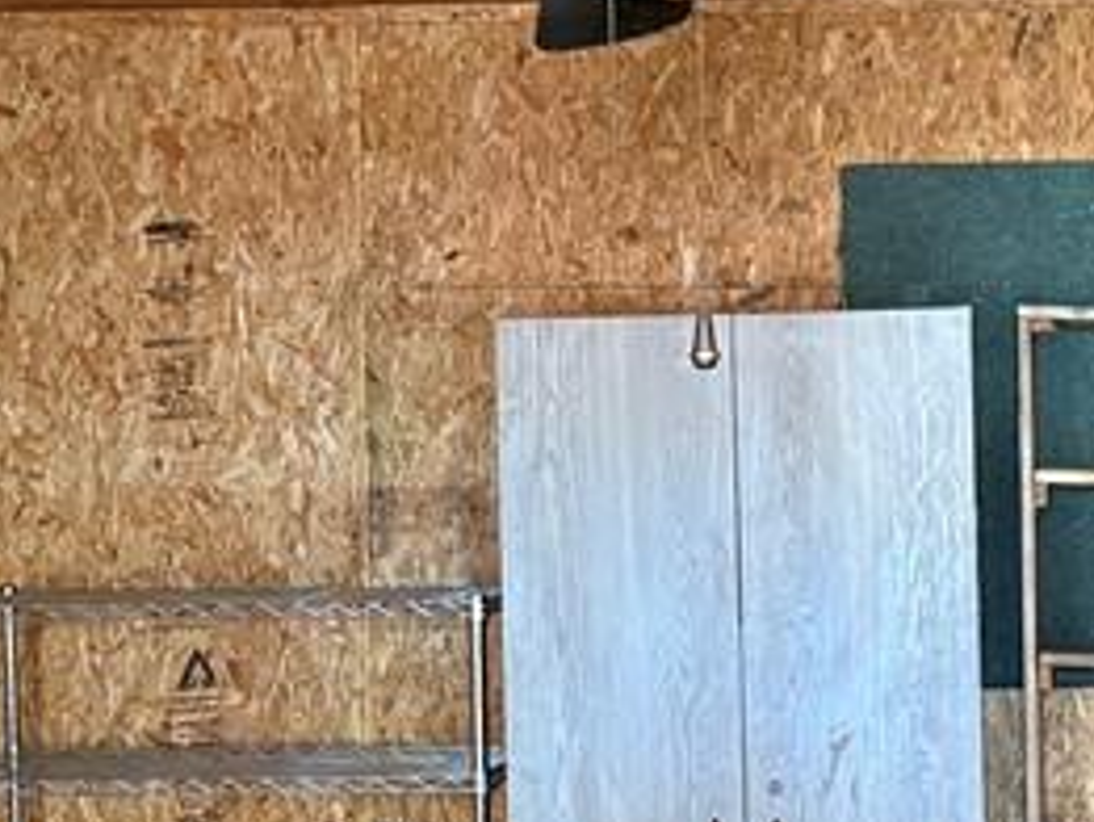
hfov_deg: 20.5
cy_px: 549
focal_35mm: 94
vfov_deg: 15.7
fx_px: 2972
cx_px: 922
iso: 800
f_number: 1.78
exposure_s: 1/44
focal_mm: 6.76
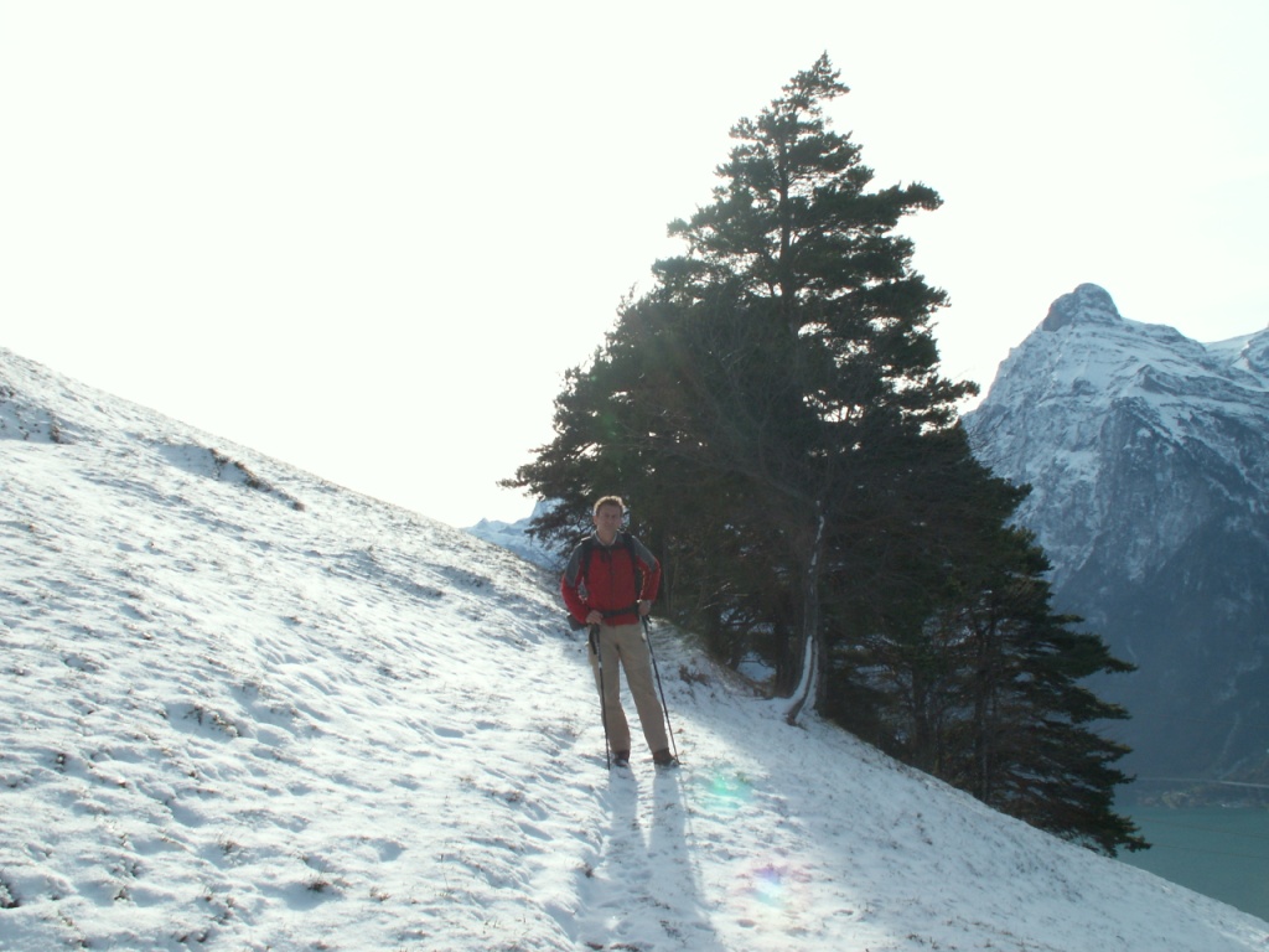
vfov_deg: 40.7
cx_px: 634
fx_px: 1283
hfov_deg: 52.6
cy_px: 476
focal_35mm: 35
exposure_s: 1/200
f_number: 7.1
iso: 50
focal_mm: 5.86
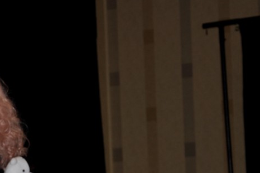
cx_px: -11
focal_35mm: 186
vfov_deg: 7.3
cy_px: 189
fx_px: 1342
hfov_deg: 10.9
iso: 200
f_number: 5
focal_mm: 50
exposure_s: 1/200
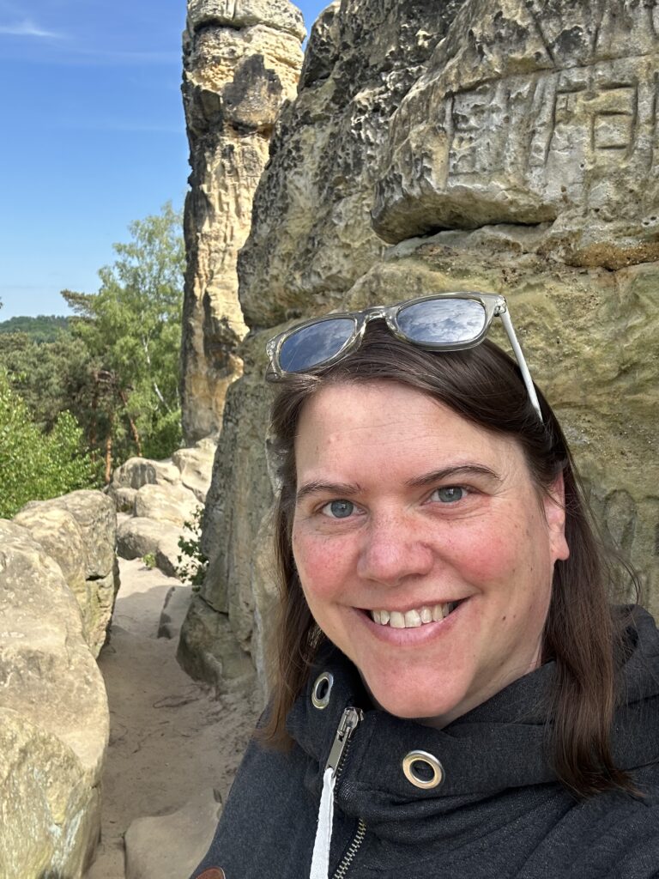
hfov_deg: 46.8
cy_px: 440
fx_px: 761
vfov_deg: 60.0
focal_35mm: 30
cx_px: 330
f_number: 1.9
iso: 25
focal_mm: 2.69
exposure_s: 1/563
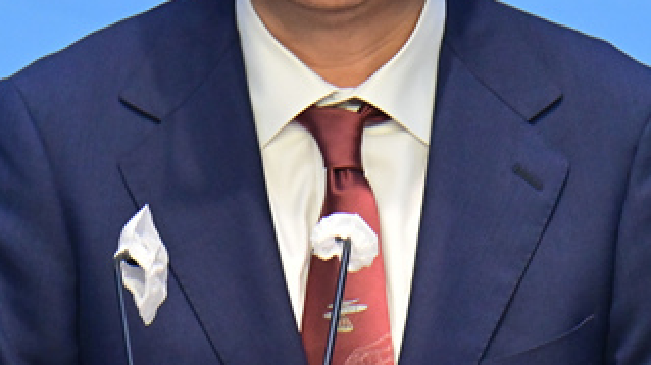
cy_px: 58
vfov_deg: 1.4
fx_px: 14957
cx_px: 349
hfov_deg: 2.5
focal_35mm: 867
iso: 6400
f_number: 9
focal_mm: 330
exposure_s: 1/250
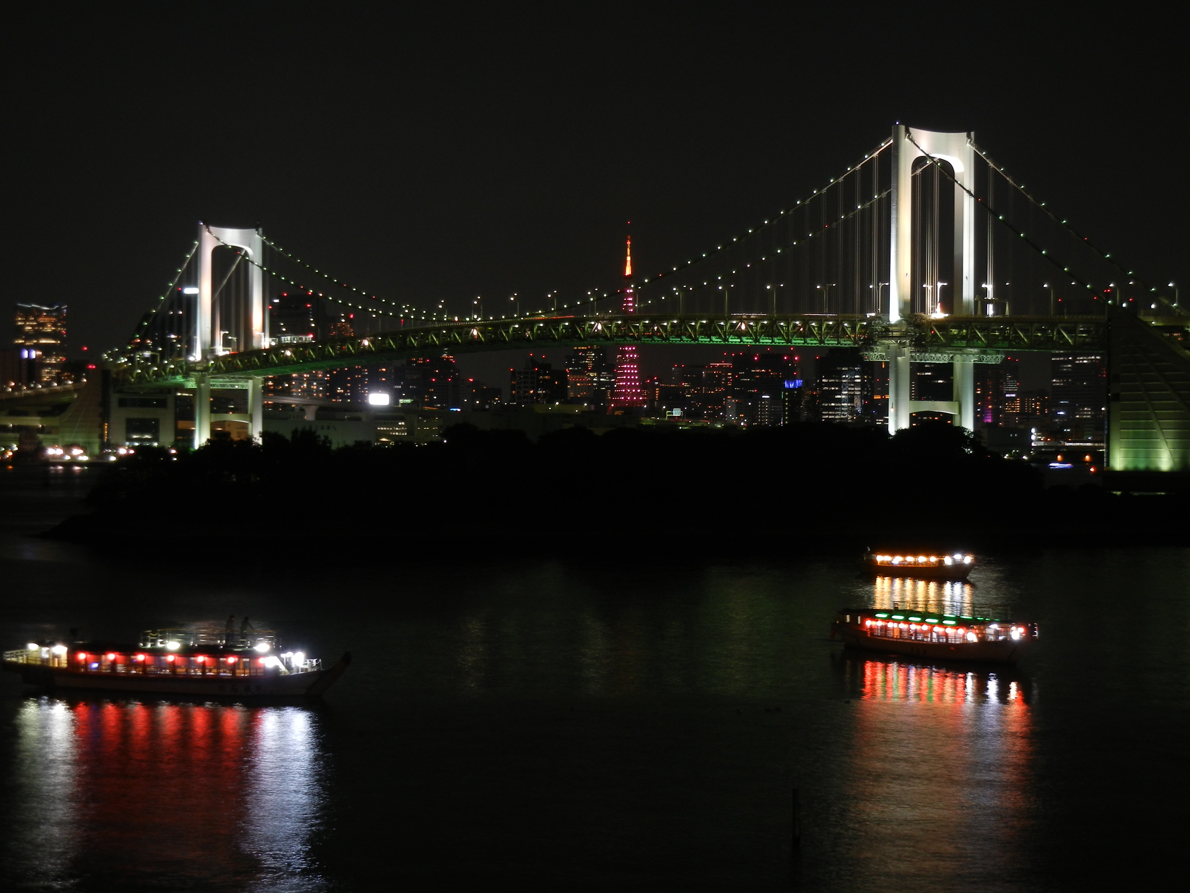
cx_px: 595
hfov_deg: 25.3
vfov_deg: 19.1
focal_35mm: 77
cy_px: 446
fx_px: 2647
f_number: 4.3
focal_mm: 13.9
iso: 160
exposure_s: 1
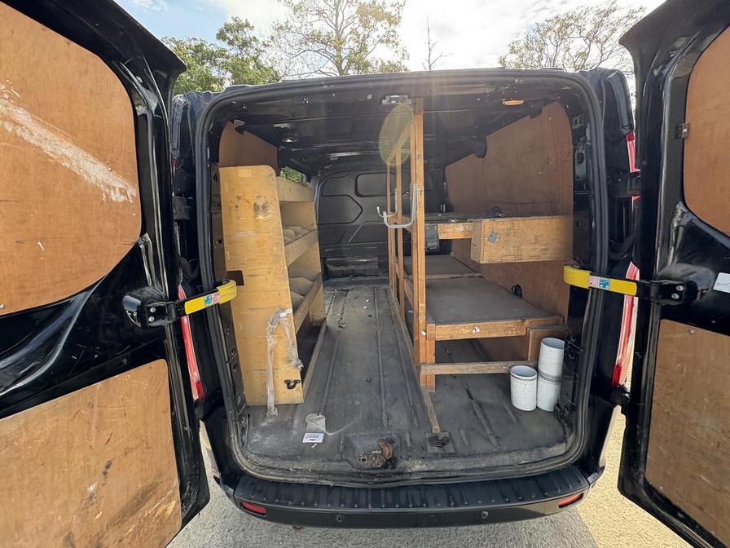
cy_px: 274
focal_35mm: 14
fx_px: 295
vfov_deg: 85.7
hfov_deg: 102.1
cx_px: 365
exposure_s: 1/280
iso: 64
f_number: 2.2
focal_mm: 2.22
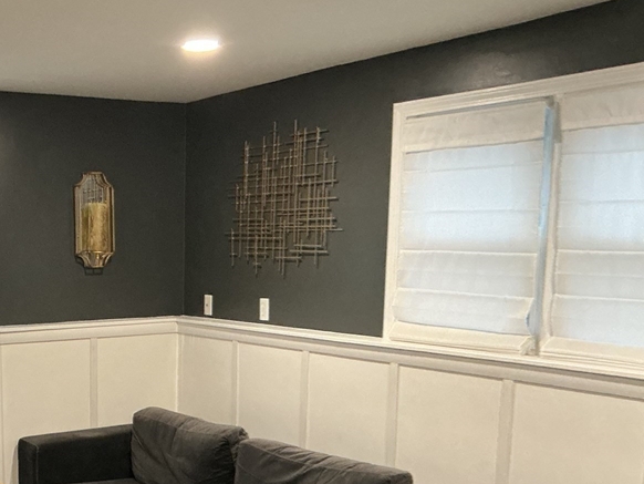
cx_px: 89
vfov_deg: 27.9
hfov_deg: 35.7
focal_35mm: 51
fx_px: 949
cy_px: 402
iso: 200
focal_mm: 3
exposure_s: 1/60
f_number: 1.8
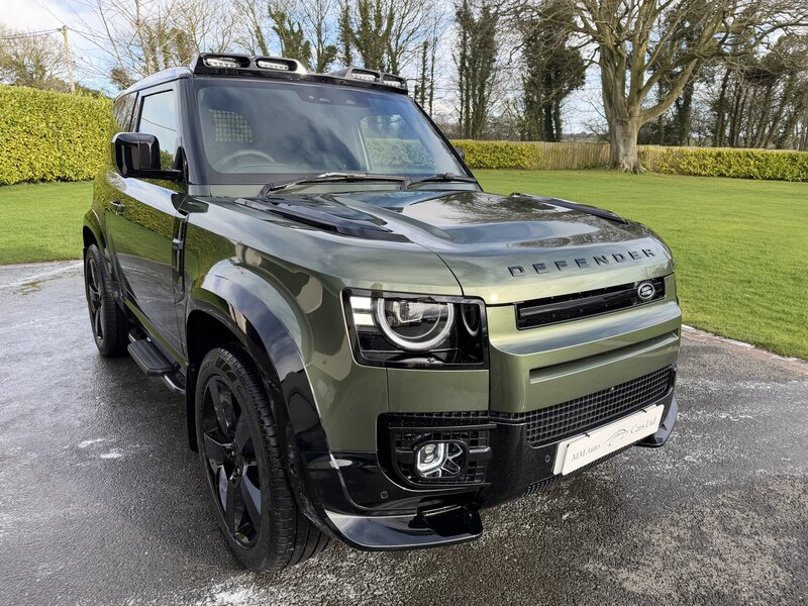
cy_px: 303
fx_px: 560
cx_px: 404
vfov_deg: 56.8
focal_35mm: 24
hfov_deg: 71.6
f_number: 1.78
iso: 100
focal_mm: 6.76
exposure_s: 1/1292
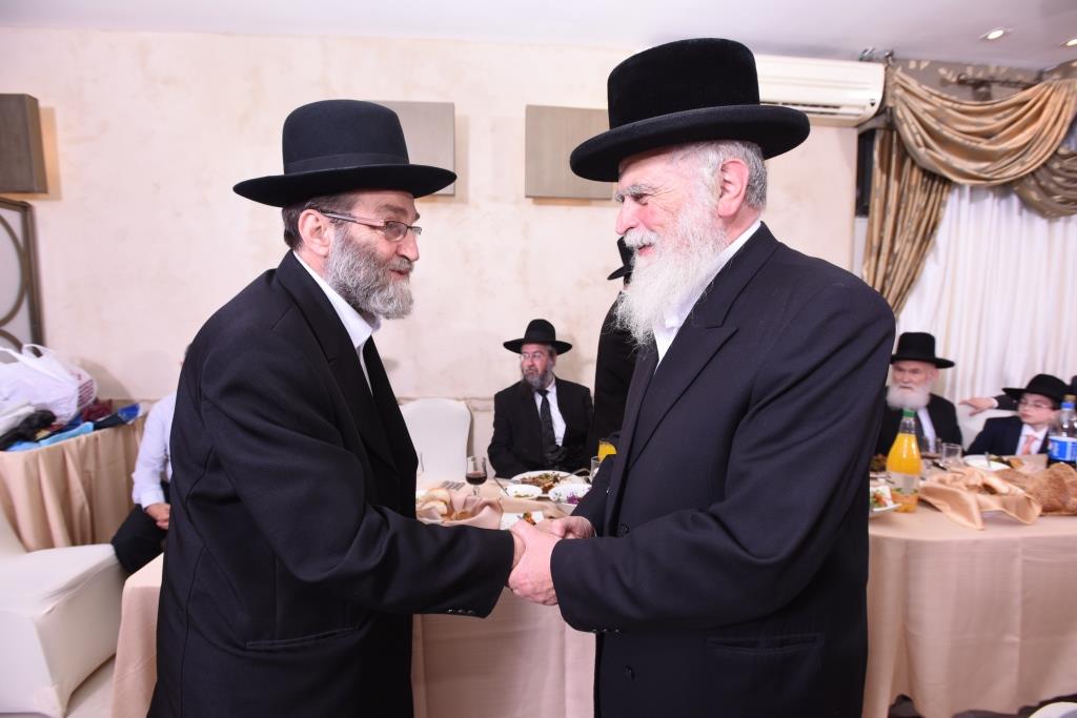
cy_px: 359
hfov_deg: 93.3
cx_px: 538
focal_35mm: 17
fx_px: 509
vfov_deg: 70.5
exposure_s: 1/125
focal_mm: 17
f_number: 5.6
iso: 500
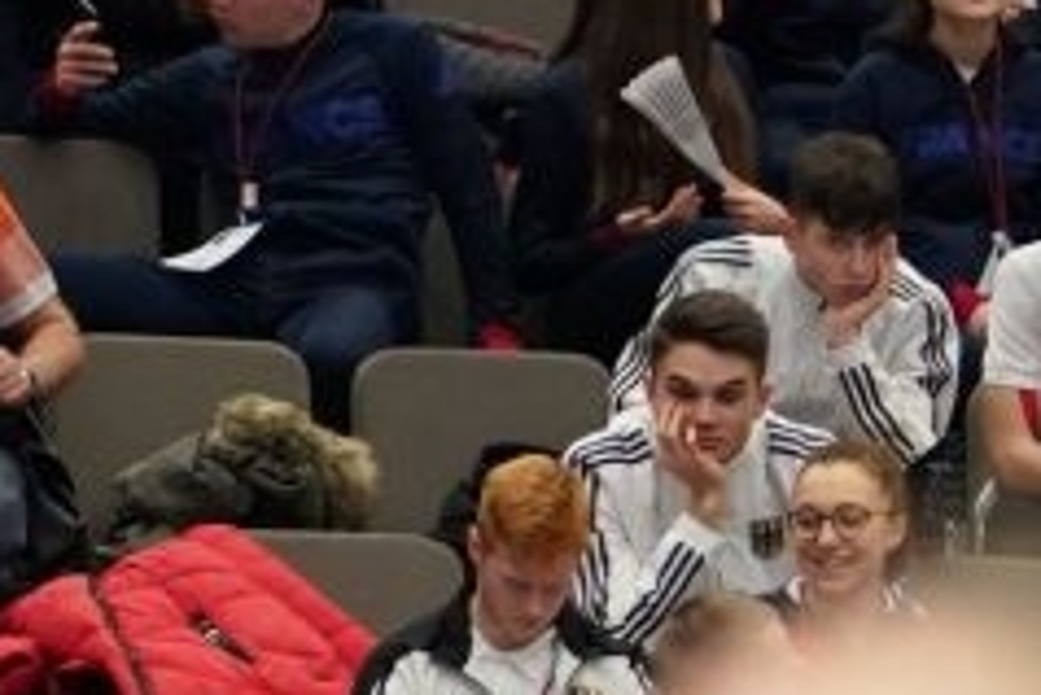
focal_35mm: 892
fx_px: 25808
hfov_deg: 2.3
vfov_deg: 1.5
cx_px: 394
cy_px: 192
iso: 2500
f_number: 2.8
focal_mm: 118
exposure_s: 1/500
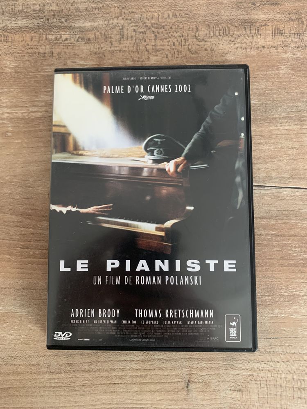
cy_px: 204
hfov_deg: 53.1
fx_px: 307
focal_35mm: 26
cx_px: 154
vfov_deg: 67.3
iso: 250
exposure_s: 1/60
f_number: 1.8
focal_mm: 4.25
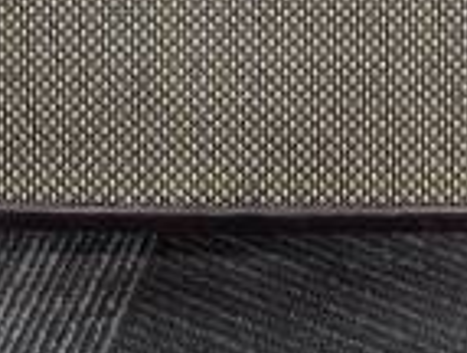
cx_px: 170
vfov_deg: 15.6
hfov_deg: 22.4
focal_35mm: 87
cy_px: -193
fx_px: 1177
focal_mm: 6.81
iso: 237
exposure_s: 1/120
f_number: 1.85
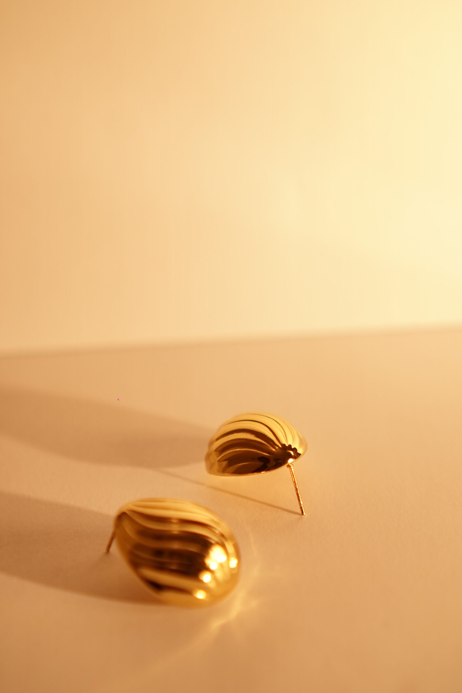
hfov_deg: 26.0
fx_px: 1001
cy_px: 346
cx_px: 231
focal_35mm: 52
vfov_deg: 38.2
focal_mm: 35
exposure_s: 1/200
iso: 250
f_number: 2.5
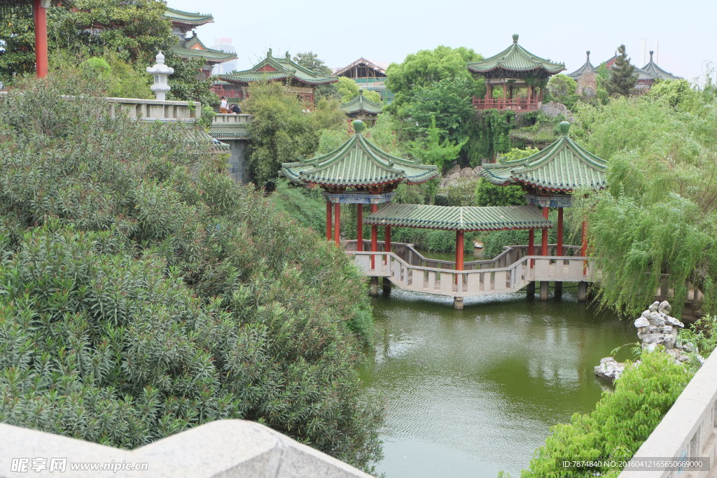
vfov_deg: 27.5
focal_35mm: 49
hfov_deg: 40.3
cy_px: 239
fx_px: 976
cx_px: 358
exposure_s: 1/420
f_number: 5
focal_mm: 32.5
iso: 400
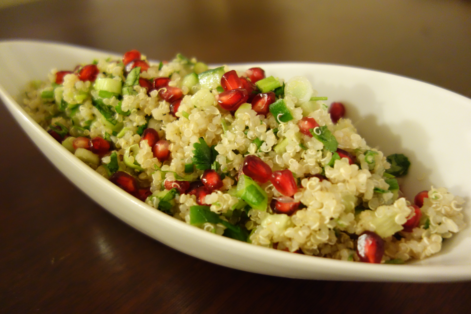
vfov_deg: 46.4
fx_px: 366
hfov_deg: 65.5
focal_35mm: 28
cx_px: 236
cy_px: 157
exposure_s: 1/8
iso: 1000
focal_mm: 10.4
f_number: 1.8
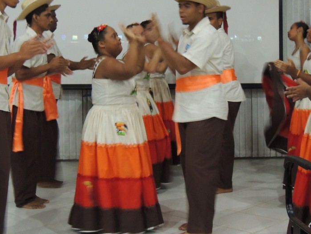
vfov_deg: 24.7
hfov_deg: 32.7
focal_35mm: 59
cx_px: 164
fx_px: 530
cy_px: 75
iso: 640
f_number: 3.3
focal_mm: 7.1
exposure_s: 1/13
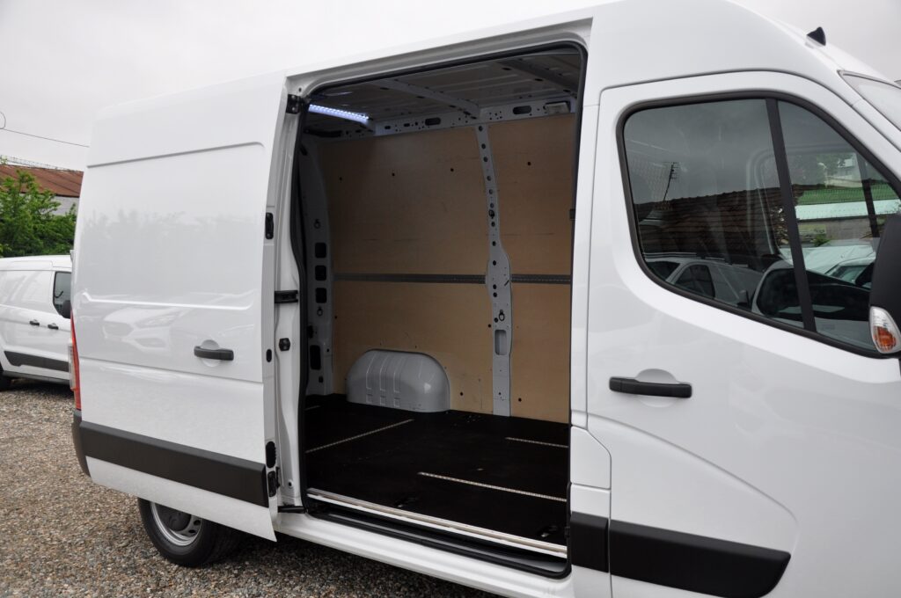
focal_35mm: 32
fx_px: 787
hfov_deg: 59.6
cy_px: 299
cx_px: 450
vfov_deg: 41.6
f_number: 6.3
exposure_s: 1/160
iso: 500
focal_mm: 21
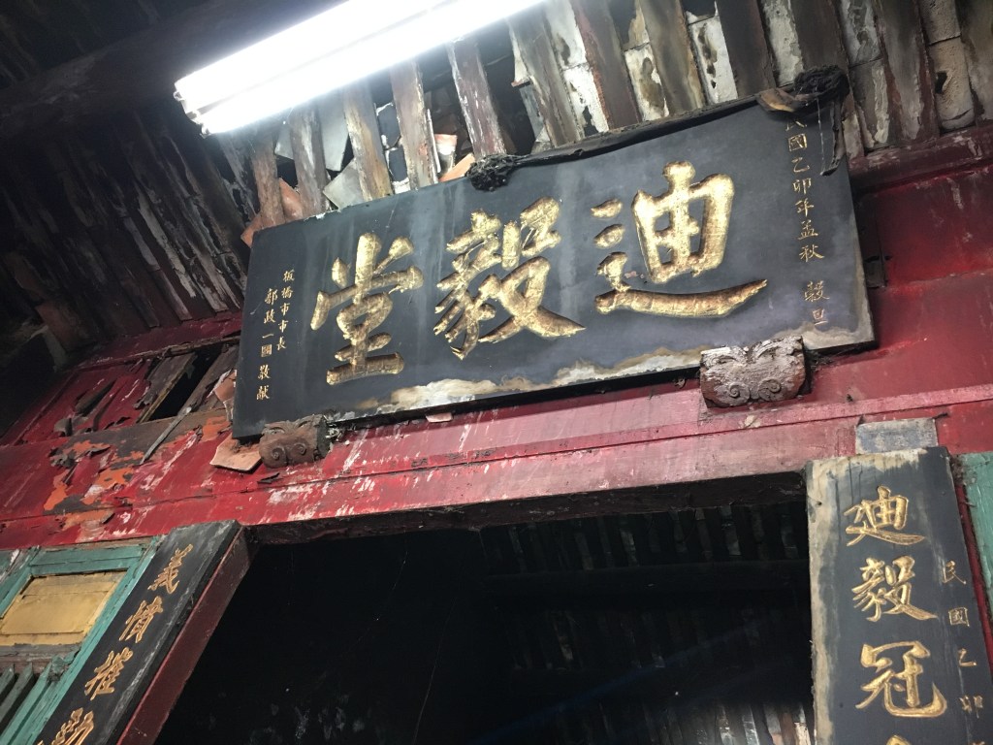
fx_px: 832
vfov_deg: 48.2
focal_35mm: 29
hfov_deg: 61.7
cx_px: 496
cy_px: 372
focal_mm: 4.15
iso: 160
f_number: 2.2
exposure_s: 1/30
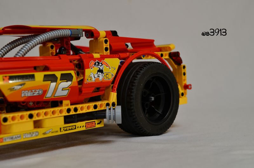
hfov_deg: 30.6
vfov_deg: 20.5
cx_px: 127
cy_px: 84
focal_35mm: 66
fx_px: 464
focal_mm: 44
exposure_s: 1/100
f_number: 6.3
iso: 125
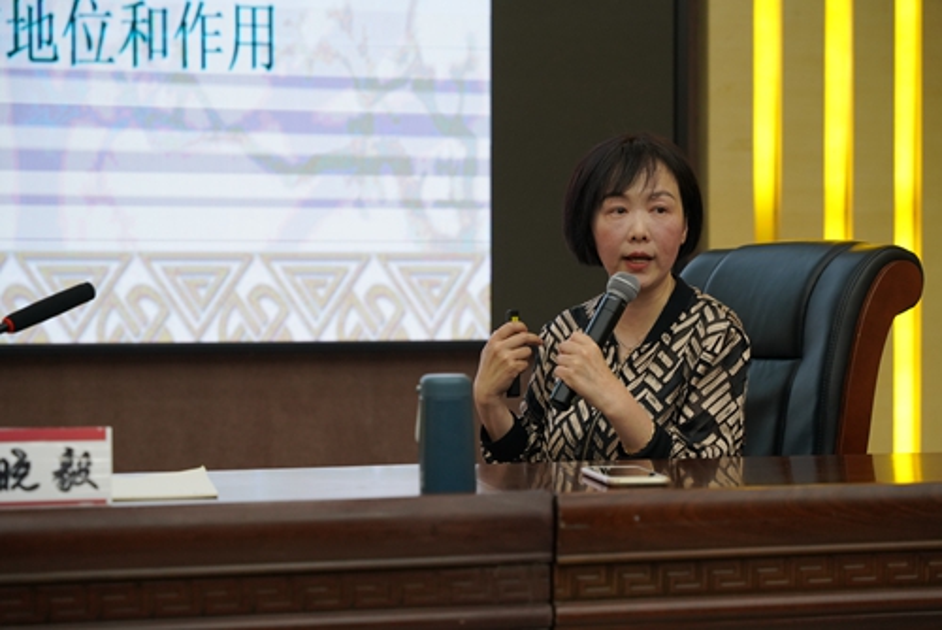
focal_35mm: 70
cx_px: 471
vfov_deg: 19.5
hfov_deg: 28.8
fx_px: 1833
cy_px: 315
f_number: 4
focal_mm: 70
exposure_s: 1/160
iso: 1600
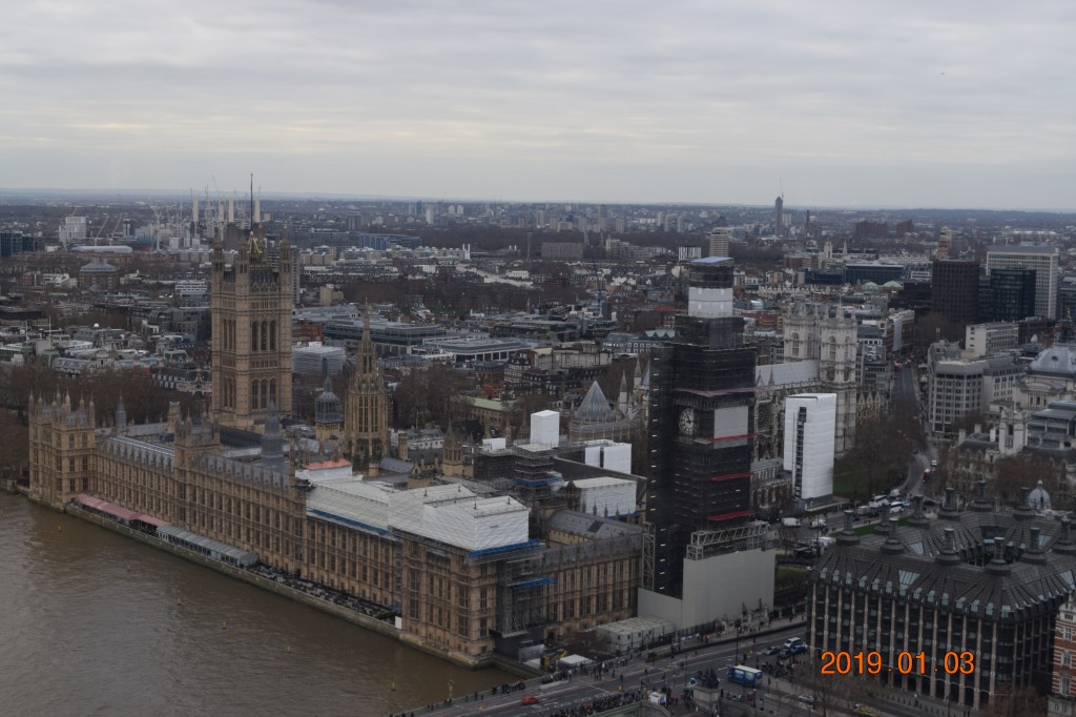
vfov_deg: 25.7
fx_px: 1569
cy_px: 358
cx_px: 538
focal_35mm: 52
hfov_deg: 37.9
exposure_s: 1/250
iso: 400
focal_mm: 35
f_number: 8
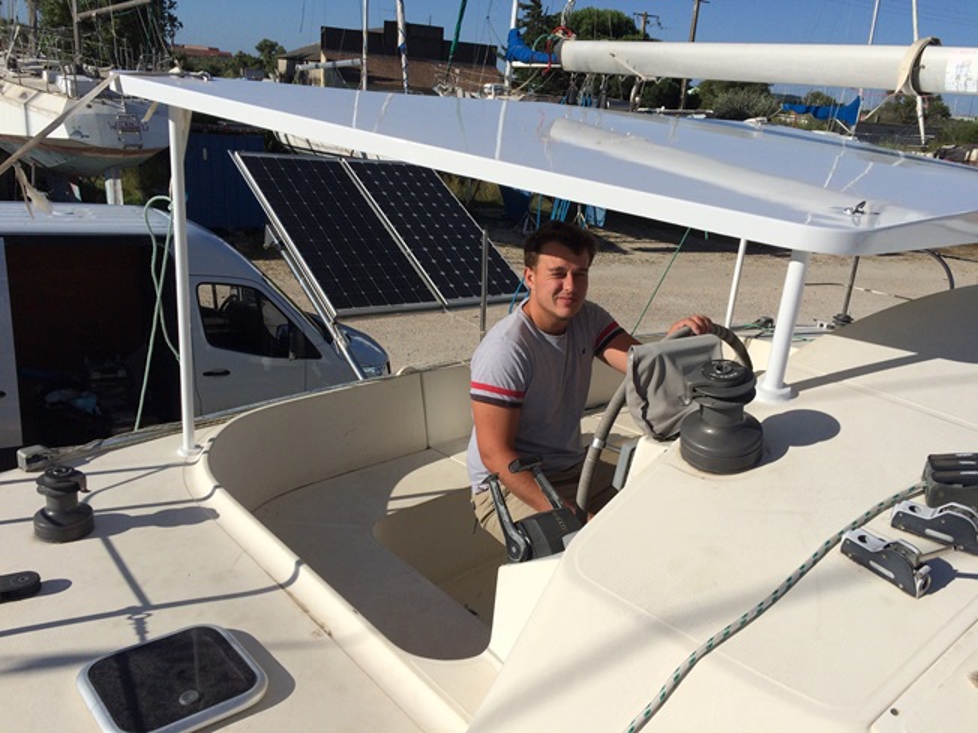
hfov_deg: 61.7
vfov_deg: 48.2
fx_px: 819
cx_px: 489
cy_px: 366
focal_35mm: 29
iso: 40
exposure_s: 1/5882
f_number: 2.2
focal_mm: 4.15
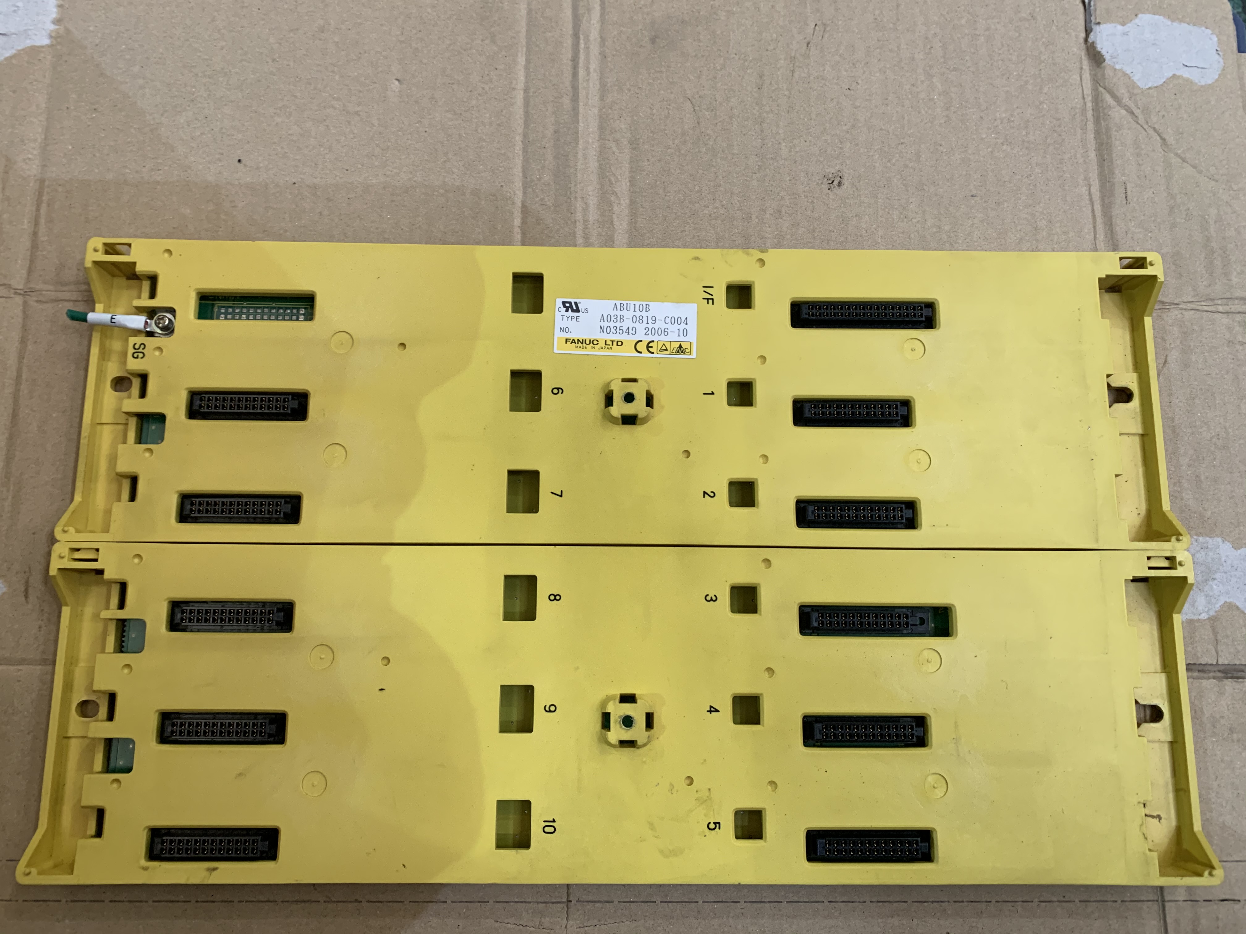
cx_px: 623
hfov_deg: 67.3
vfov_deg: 53.1
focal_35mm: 26
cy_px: 467
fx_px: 936
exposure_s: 1/60
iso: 125
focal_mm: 4.25
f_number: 1.8
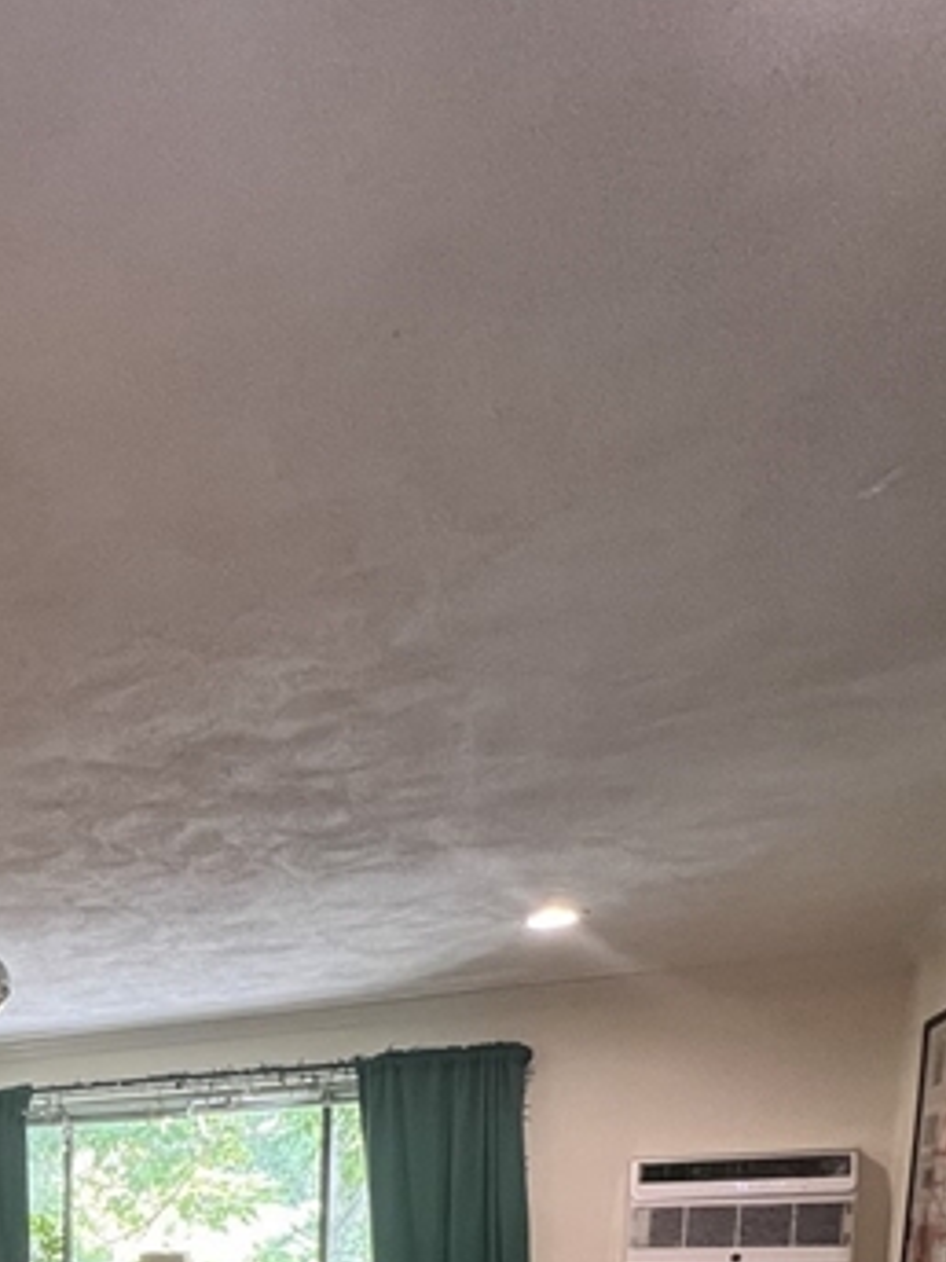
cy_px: 1390
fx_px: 1057
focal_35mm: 29
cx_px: -73
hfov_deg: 40.0
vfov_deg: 45.8
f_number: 1.8
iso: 400
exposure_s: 1/60
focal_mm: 1.57
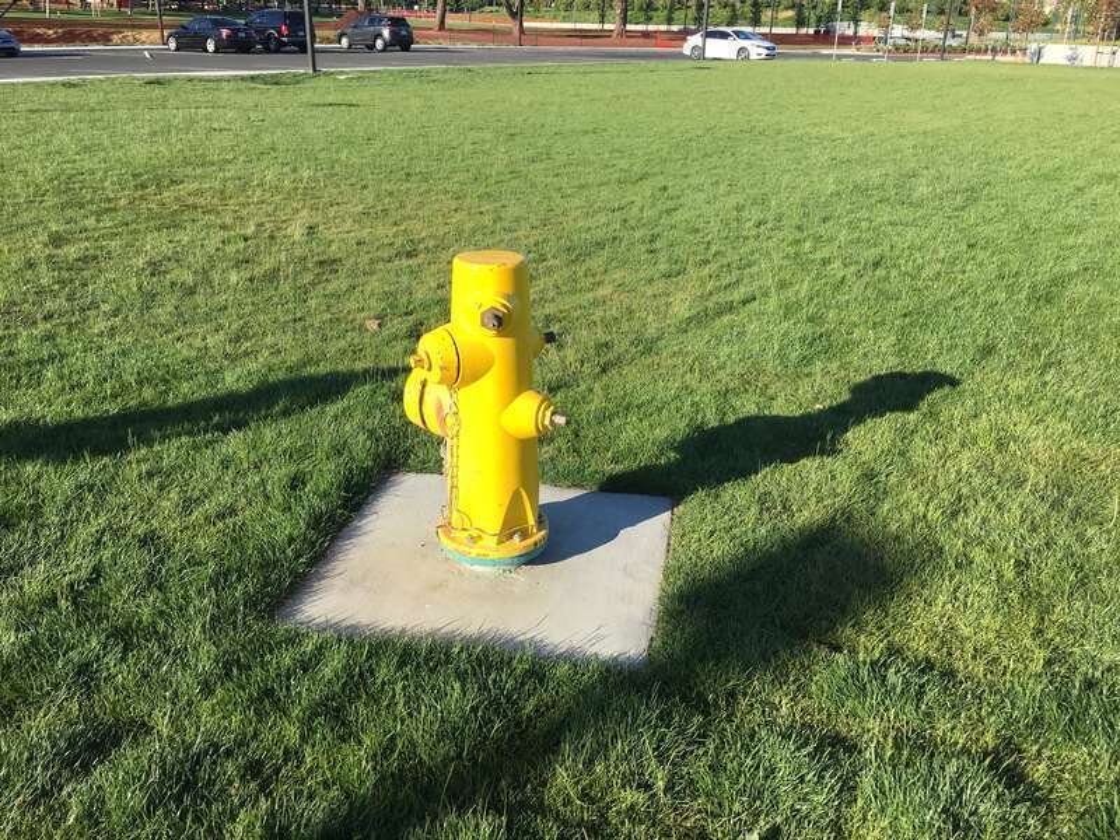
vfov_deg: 48.2
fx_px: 938
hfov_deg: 61.7
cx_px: 560
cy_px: 420
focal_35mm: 29
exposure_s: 1/855
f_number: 2.2
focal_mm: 4.15
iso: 25
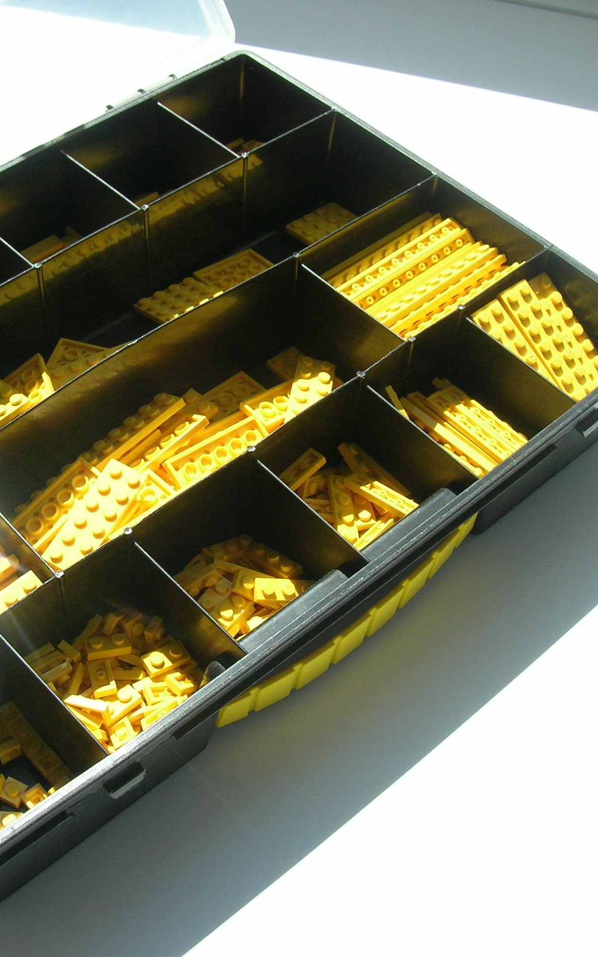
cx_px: 174
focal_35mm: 49
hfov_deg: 26.1
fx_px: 1277
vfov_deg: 41.0
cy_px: 487
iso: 50
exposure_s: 1/186
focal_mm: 5.7
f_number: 4.9
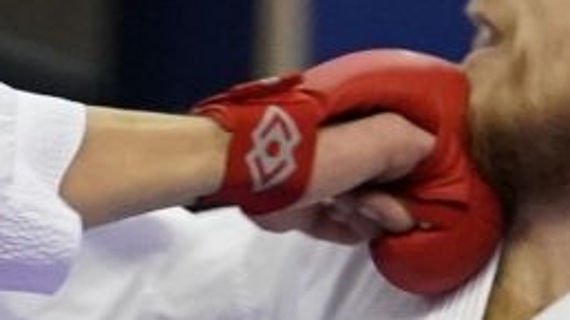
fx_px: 17559
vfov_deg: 1.0
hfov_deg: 1.9
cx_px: -504
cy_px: 786
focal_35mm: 1162
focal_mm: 106
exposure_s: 1/1000
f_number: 2.8
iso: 4000
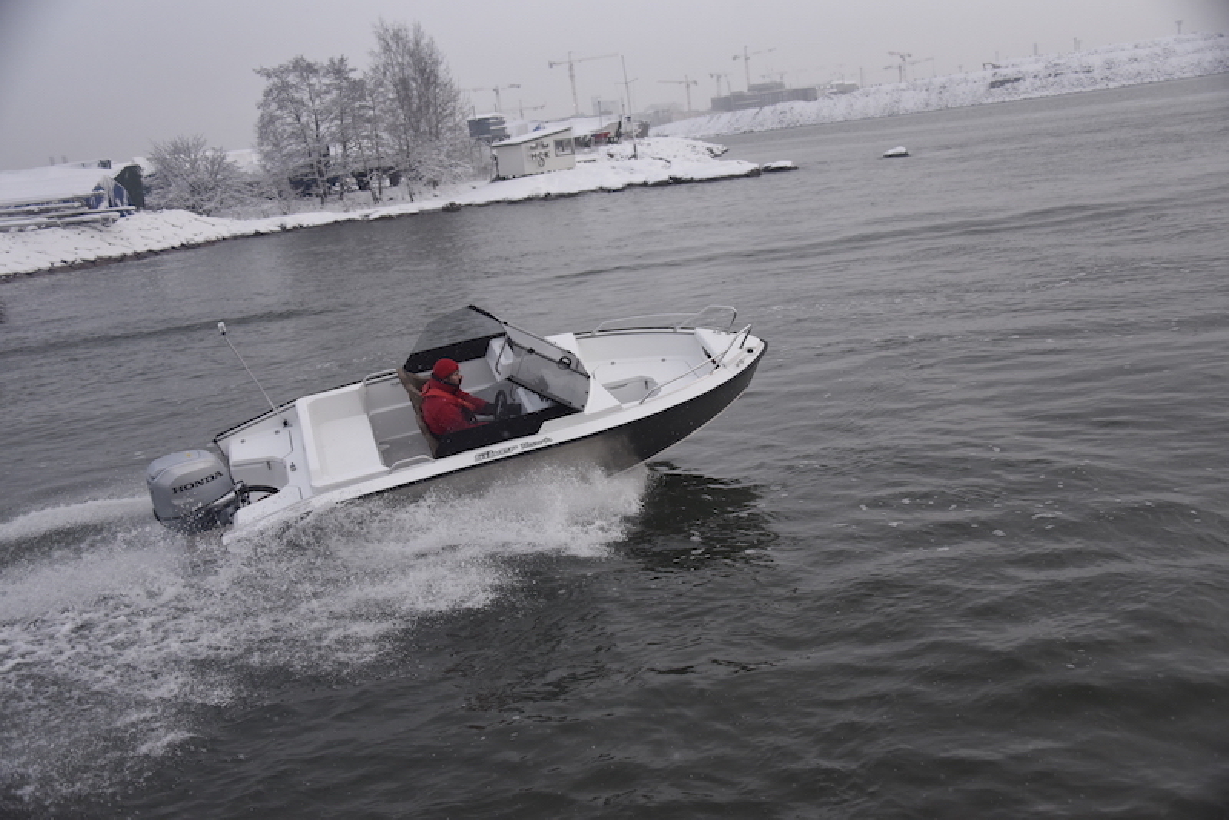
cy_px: 410
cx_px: 614
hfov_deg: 53.1
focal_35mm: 36
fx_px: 1229
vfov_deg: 36.9
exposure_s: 1/2500
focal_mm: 36
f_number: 4
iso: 2000
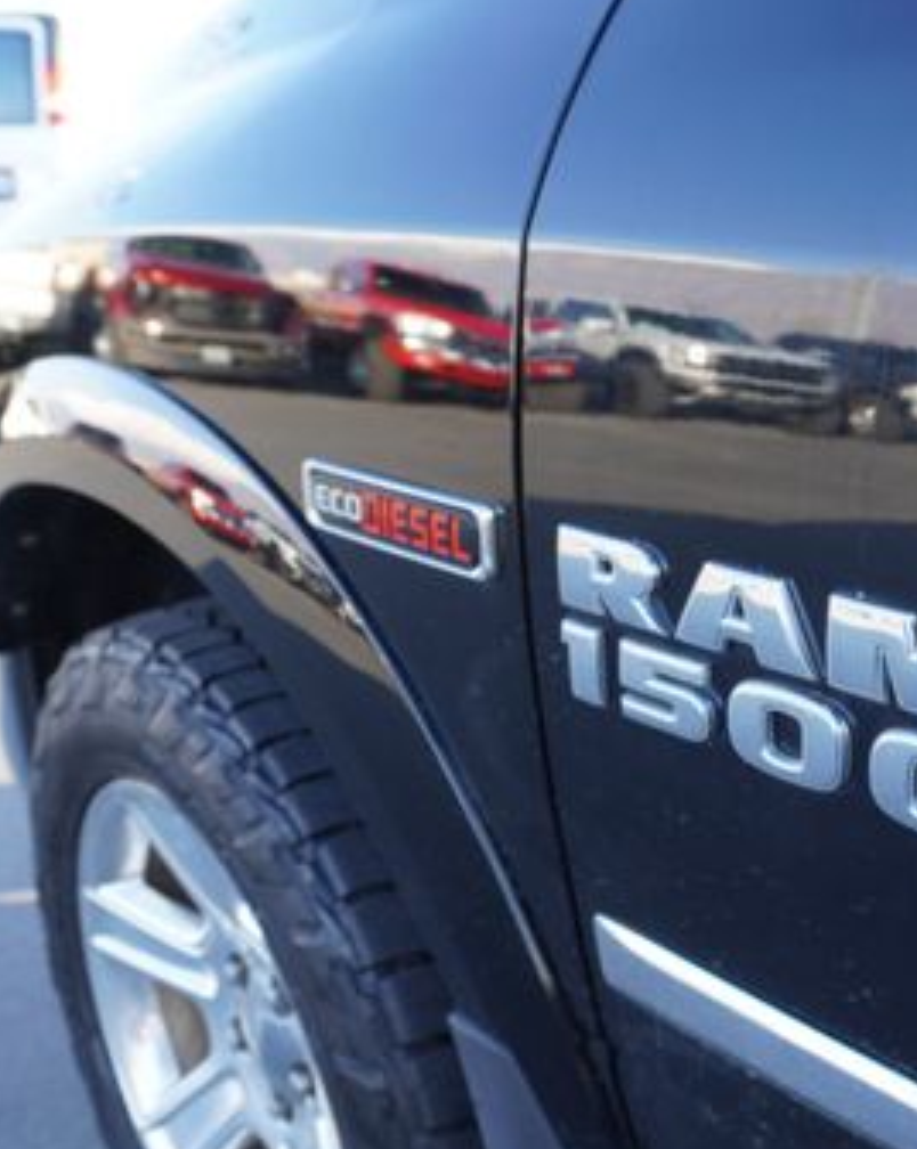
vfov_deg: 42.7
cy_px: 694
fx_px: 1461
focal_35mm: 43
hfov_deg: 34.6
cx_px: 575
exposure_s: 1/60
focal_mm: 16
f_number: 4
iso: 100
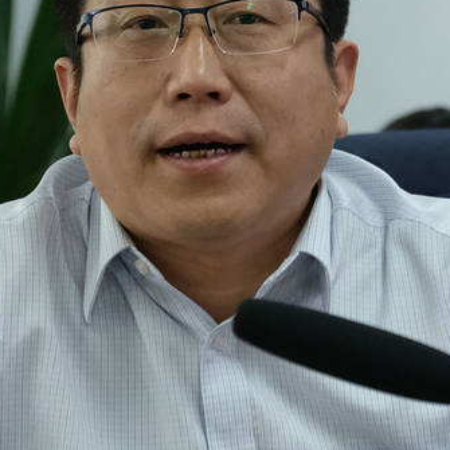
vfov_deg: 14.1
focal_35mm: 124
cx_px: 184
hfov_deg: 14.1
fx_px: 1824
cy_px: 184
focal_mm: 59.6
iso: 3200
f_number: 4
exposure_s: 1/200
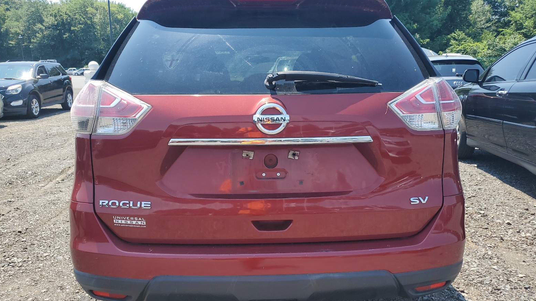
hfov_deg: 66.1
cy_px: 167
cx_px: 270
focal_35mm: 29
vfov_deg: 40.1
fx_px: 412
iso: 50
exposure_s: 1/1429
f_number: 1.5
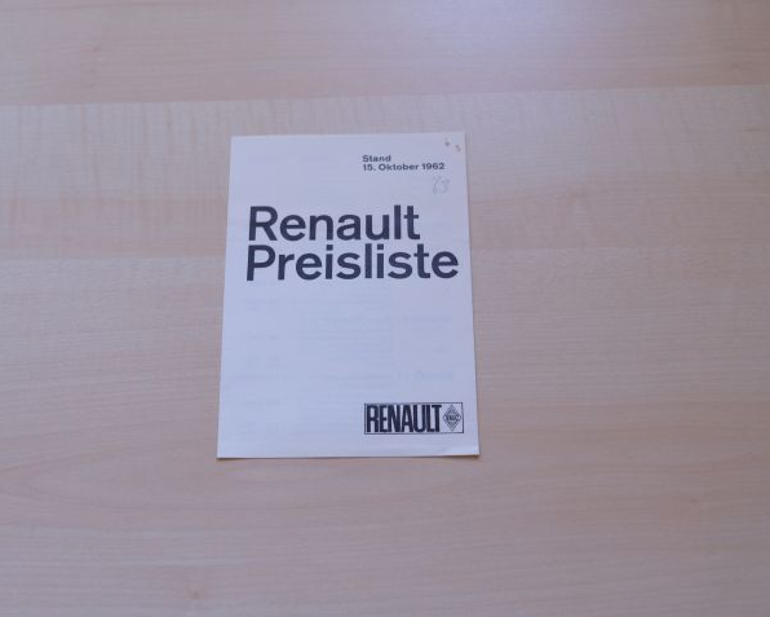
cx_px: 338
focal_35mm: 51
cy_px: 308
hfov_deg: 36.6
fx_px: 1162
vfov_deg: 29.7
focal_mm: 30.2
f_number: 3.6
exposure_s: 1/60
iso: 500
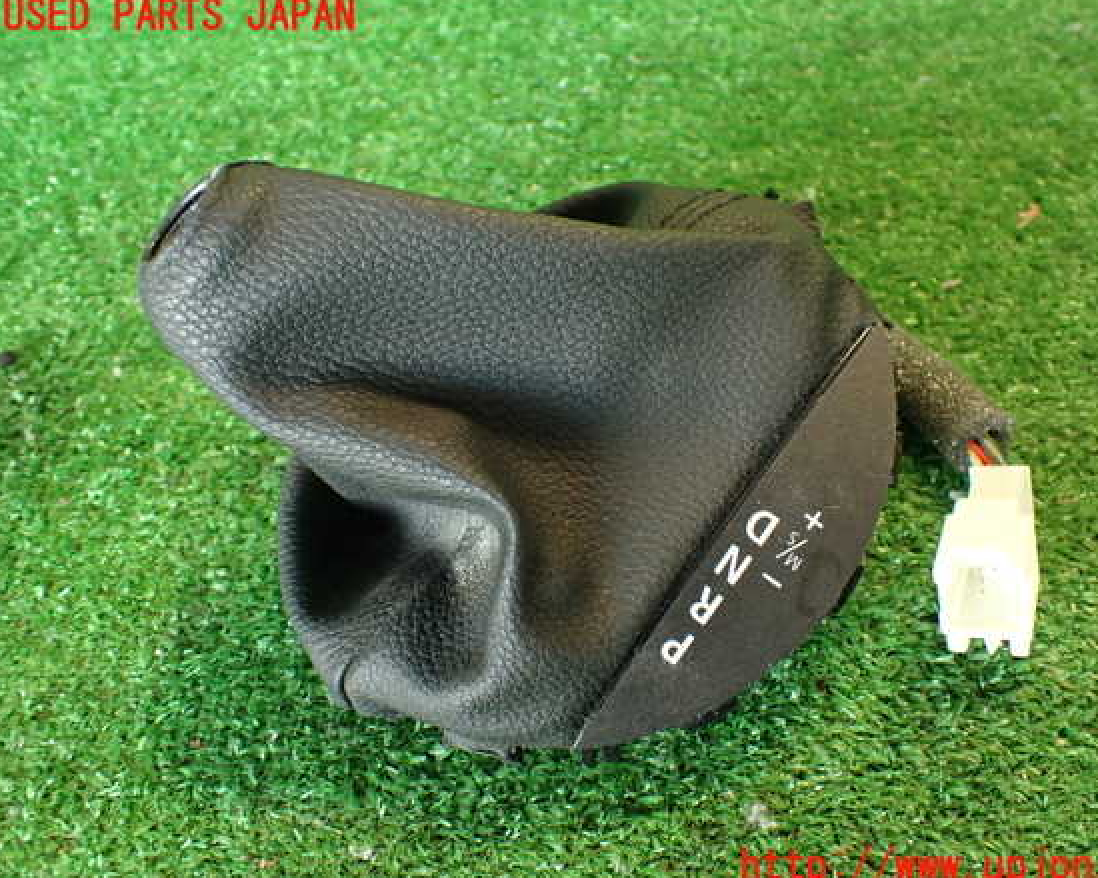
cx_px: 592
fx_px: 1040
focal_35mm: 32
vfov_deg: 45.8
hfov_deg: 55.6
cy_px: 442
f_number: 2.3
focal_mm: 5.4
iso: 320
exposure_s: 1/30
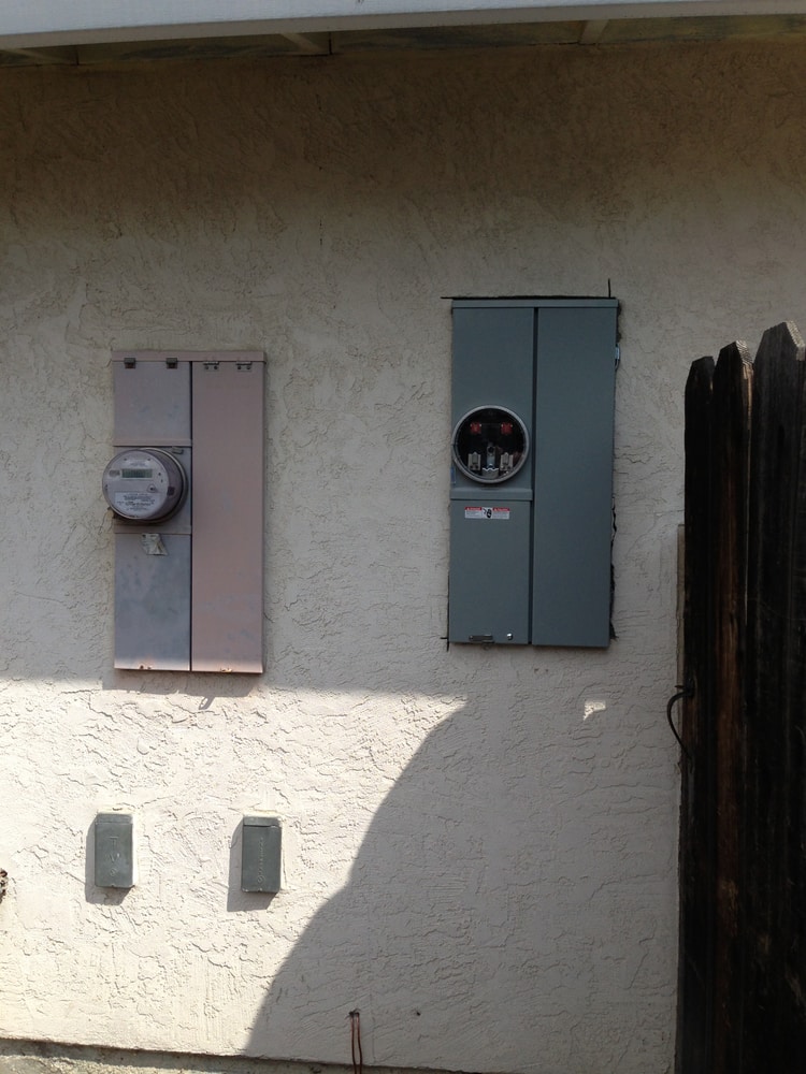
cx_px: 403
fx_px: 1024
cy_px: 537
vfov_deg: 55.4
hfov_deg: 42.9
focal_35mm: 33
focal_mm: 4.13
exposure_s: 1/1748
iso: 64
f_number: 2.4
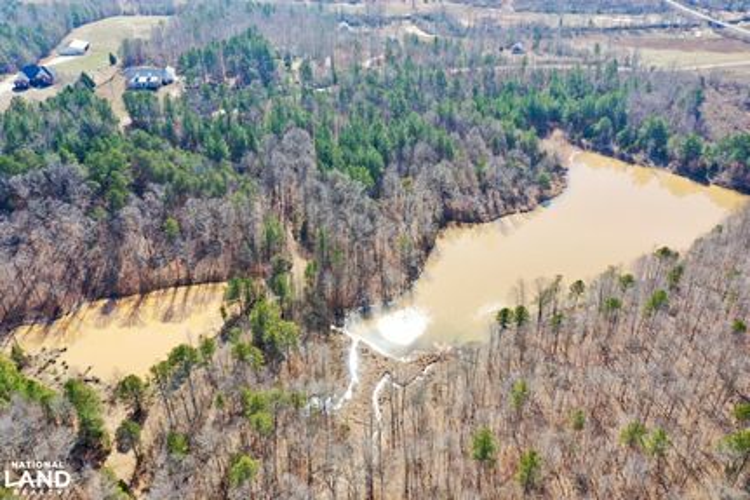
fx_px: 583
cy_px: 250
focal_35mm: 28
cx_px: 375
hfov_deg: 65.5
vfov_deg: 46.4
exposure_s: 1/240
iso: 100
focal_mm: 10.26
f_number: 5
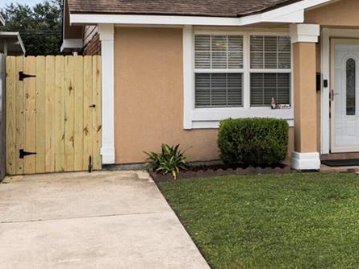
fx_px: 757
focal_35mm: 73
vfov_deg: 20.1
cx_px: 386
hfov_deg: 25.0
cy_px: 81
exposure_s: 1/320
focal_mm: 22.1
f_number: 8
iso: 200
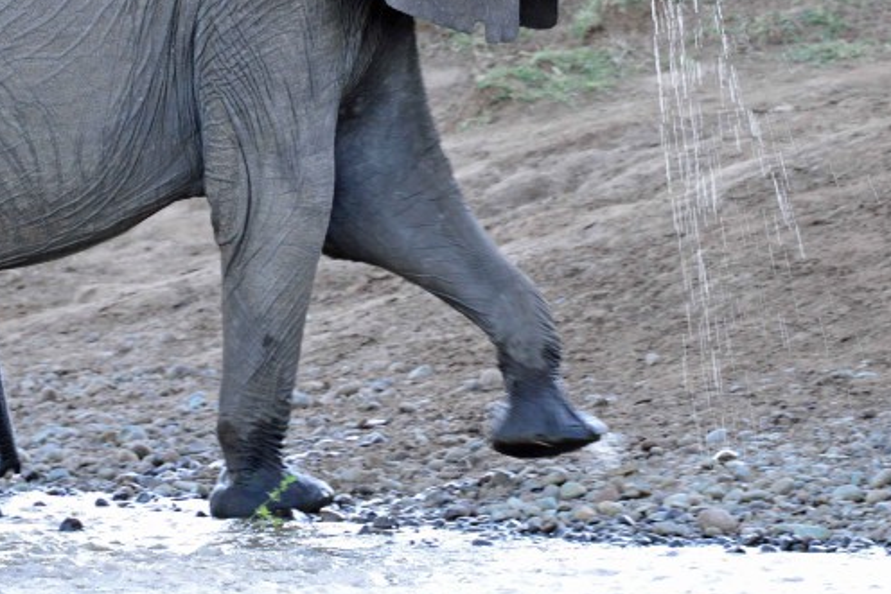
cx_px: 334
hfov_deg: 2.7
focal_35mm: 764
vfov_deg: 1.8
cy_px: 141
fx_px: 18913
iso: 800
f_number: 5.6
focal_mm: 370
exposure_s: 1/50
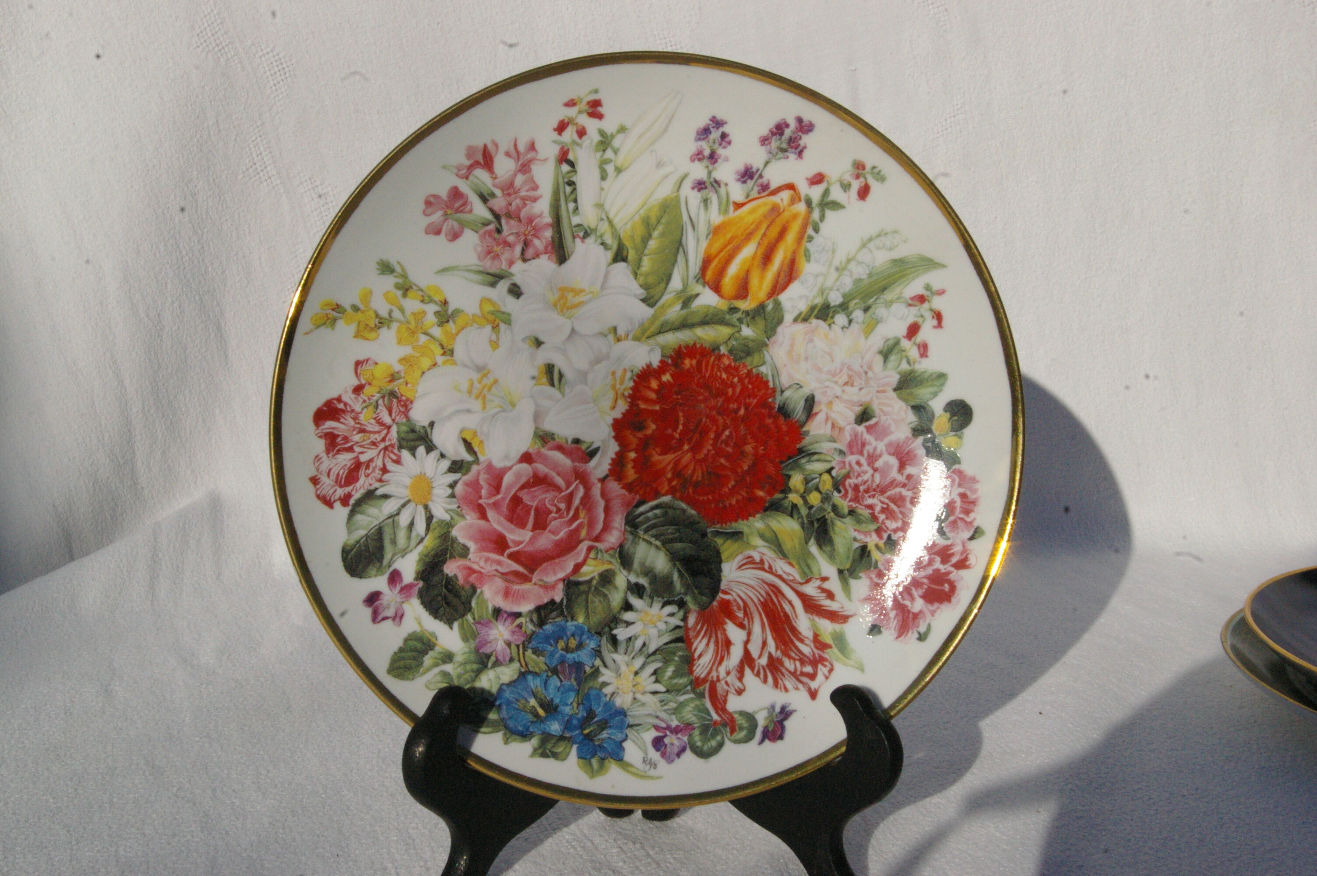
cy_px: 438
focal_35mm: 39
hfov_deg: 49.6
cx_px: 658
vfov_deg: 34.1
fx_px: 1425
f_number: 19
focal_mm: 26
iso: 1600
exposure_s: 1/1500
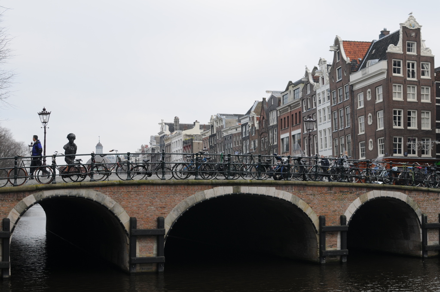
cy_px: 146
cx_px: 220
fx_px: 641
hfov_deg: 37.9
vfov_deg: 25.7
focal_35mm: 52
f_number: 6.3
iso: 200
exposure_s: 1/160
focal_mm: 35
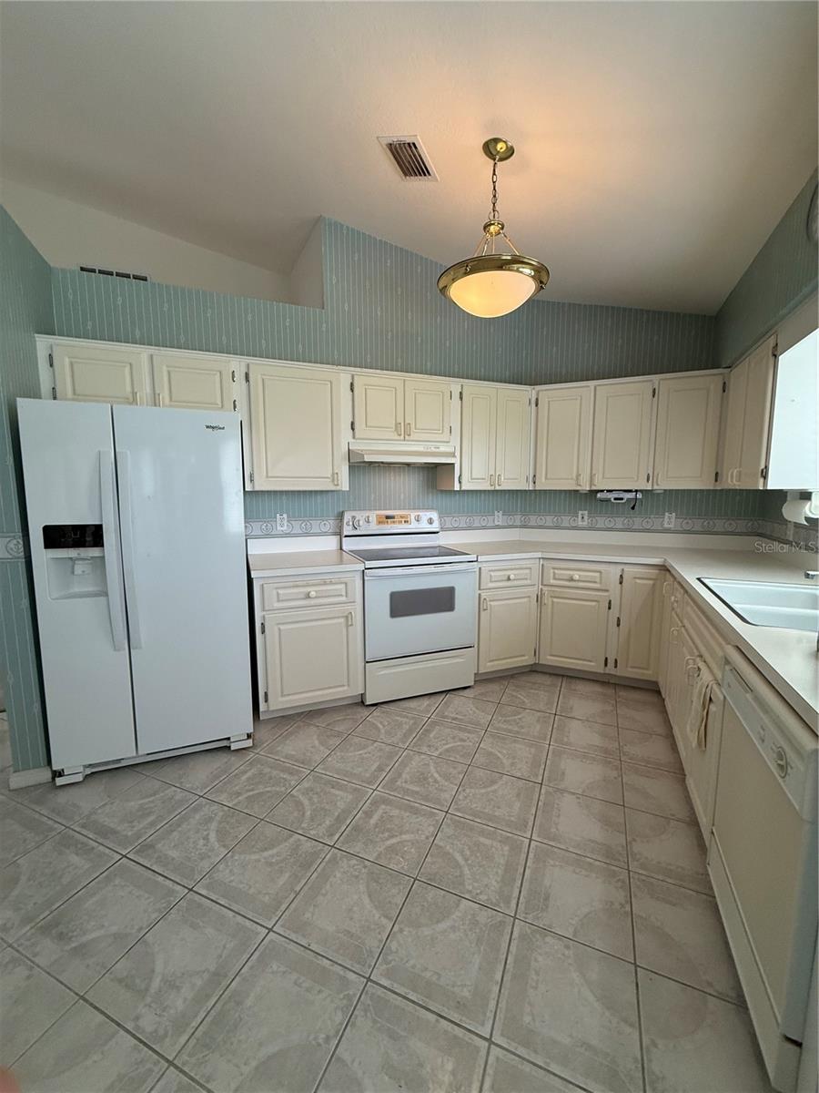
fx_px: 442
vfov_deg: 102.1
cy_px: 546
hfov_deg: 85.7
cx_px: 410
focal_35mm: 14
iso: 200
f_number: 2.2
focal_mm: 2.22
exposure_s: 1/120
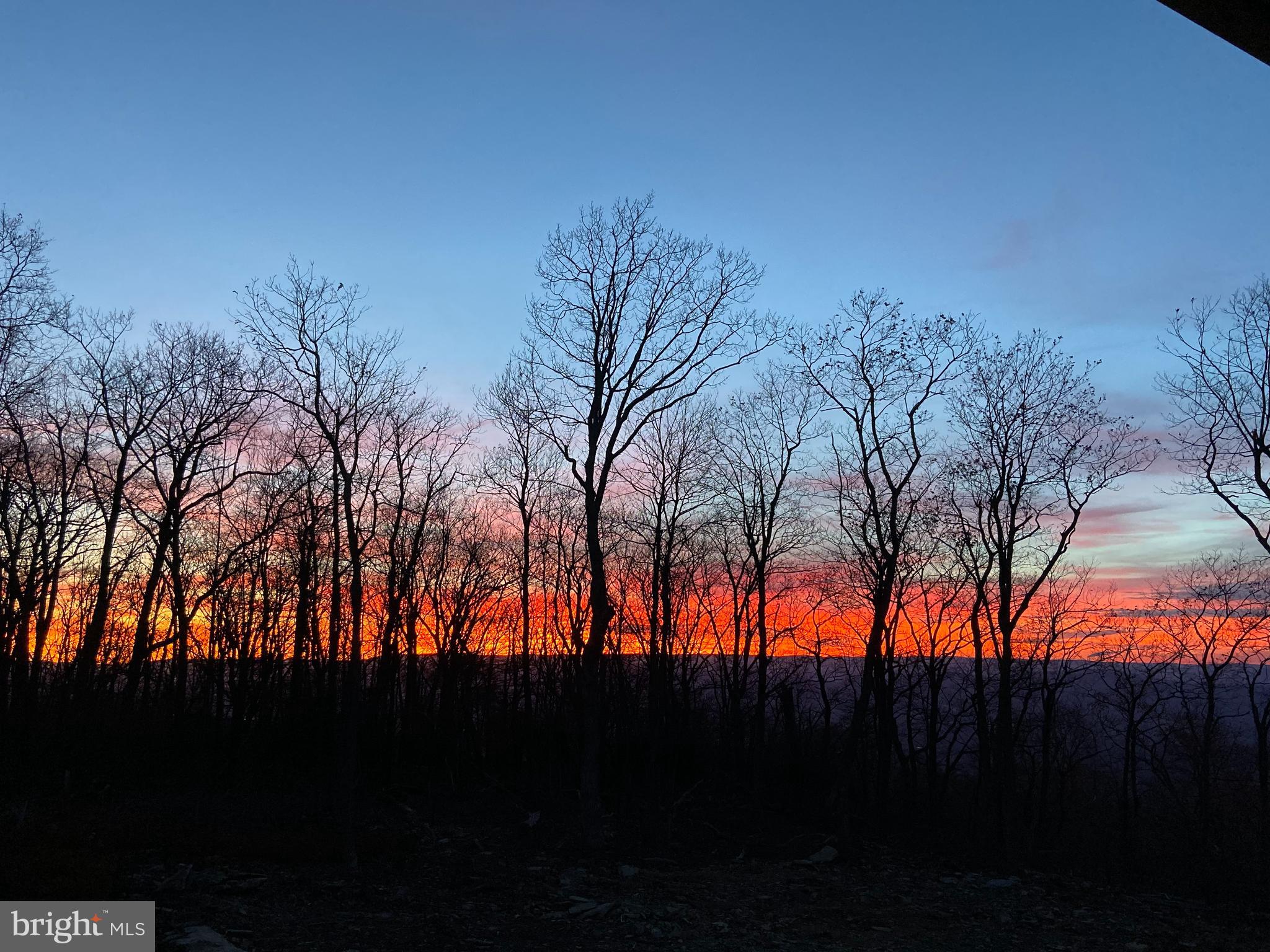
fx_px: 954
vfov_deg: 53.1
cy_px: 476
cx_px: 635
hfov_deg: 67.3
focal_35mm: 26
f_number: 1.8
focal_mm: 4.25
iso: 400
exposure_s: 1/60
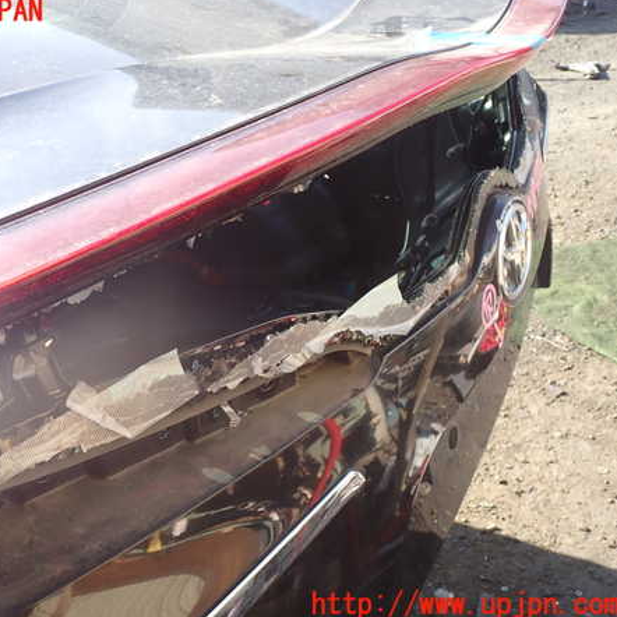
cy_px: 308
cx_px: 208
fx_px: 726
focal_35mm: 36
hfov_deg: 45.4
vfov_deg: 46.0
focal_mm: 5.4
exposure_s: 1/125
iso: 100
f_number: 3.2
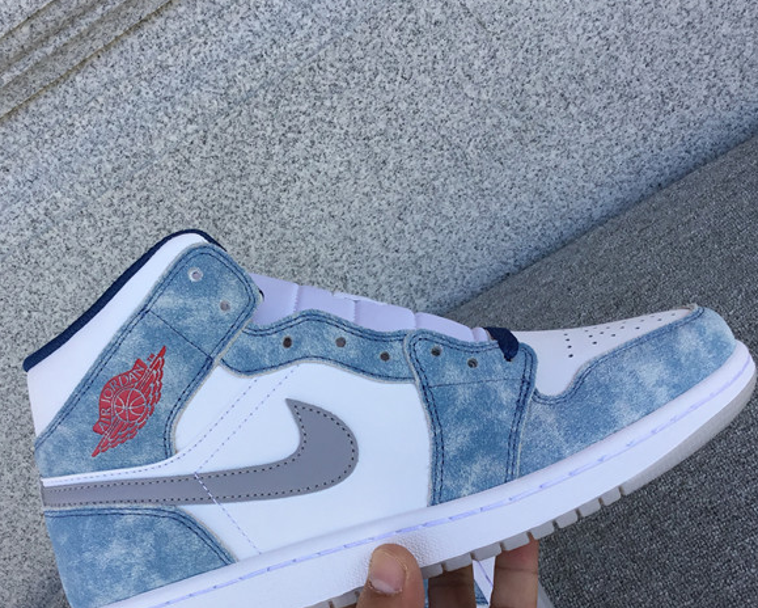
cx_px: 304
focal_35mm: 47
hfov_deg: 39.4
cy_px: 392
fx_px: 1055
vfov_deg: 31.9
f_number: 2.4
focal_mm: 3.3
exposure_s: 1/216
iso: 25
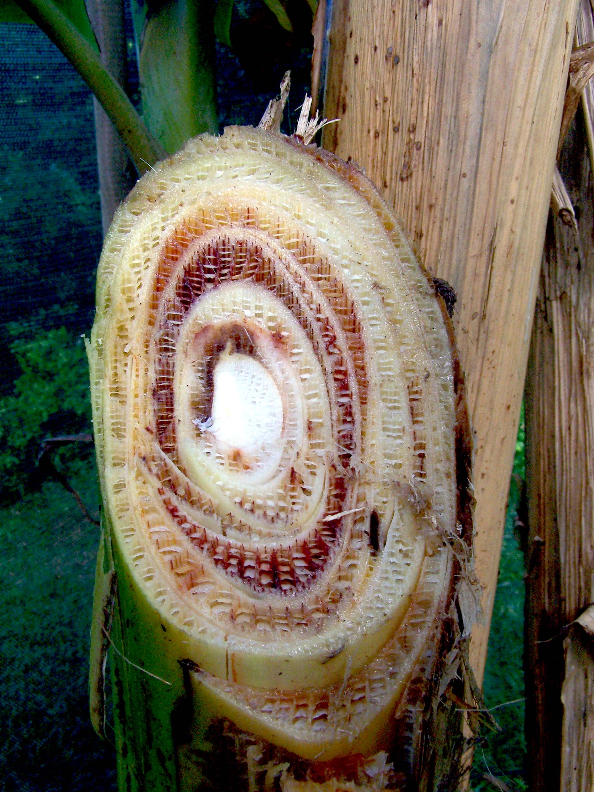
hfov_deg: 37.7
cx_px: 297
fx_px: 869
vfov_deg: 49.0
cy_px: 396
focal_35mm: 38
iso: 100
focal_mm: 6.3
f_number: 4.5
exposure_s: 1/200
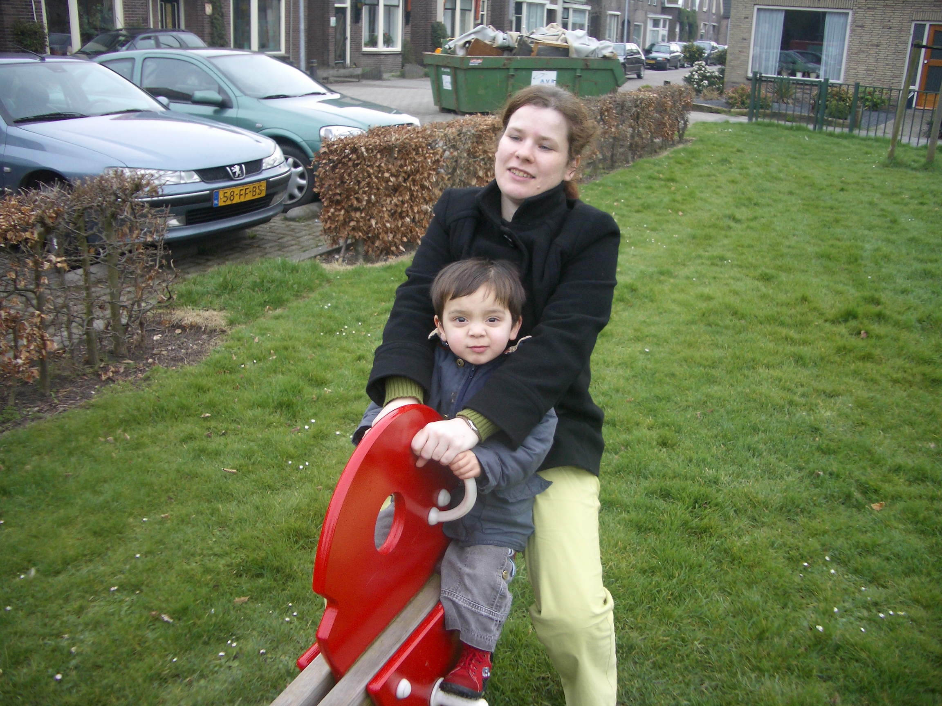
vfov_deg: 40.7
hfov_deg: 52.6
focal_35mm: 35
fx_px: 952
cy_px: 353
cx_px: 471
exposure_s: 1/200
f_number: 2.6
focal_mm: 5.8
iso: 50
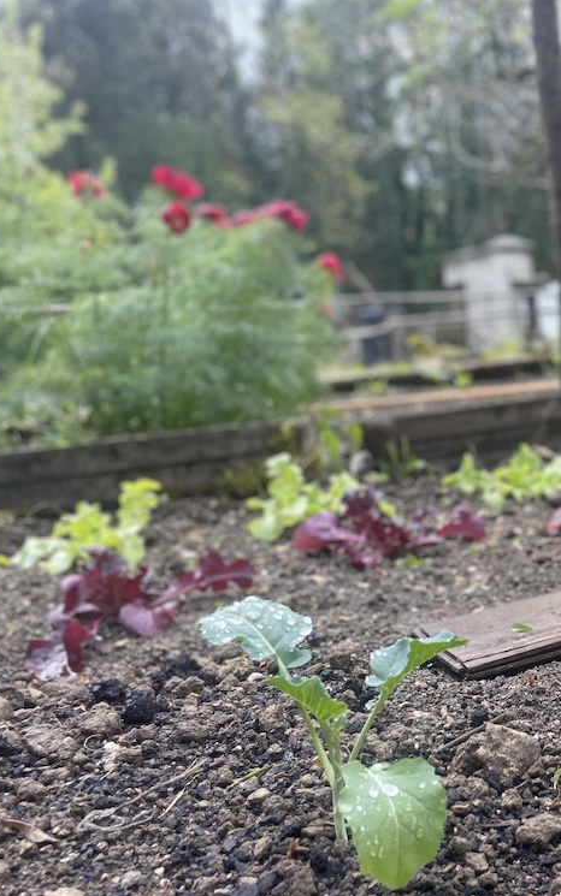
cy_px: 449
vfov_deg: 52.7
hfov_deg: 31.4
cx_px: 585
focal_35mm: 37
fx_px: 905
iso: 50
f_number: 1.6
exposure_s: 1/698
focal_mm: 4.2
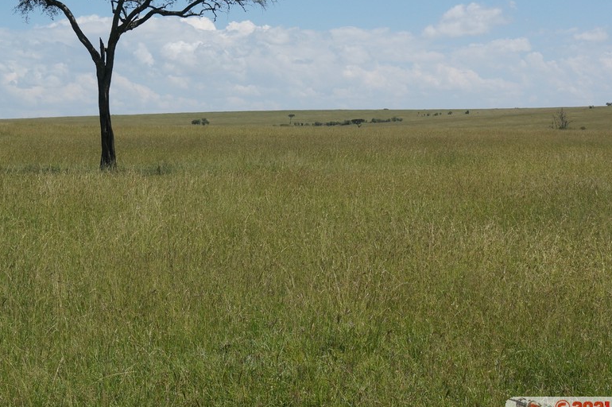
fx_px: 1474
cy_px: 106
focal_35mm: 87
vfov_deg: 15.7
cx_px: 272
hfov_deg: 23.4
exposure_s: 1/4000
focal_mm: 37
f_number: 6.3
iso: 400
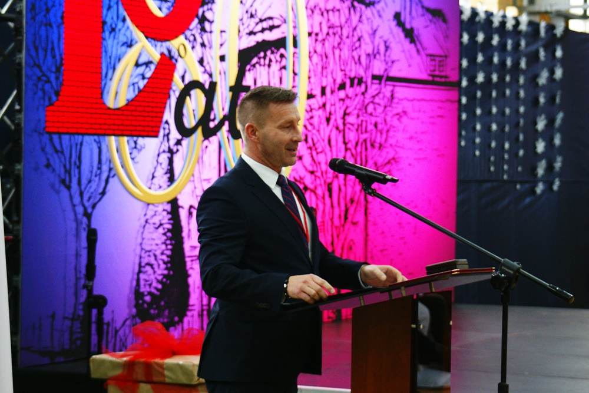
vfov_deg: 12.2
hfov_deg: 18.2
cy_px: 196
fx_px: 1841
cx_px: 294
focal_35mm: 112
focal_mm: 75
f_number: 5.6
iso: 800
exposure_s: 1/50
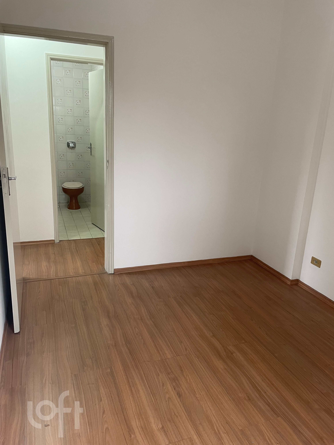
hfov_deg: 53.1
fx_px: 334
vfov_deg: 67.3
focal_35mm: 26
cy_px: 222
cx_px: 167
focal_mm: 4.2
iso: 125
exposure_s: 1/60
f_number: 1.6
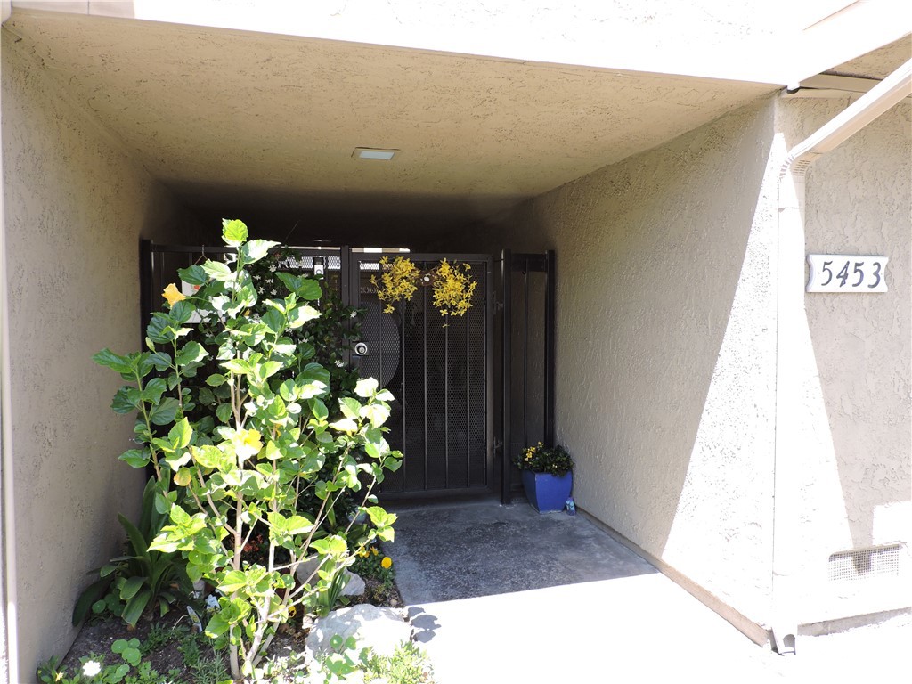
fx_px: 632
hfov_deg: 71.6
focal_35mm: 24
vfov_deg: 56.8
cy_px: 342
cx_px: 456
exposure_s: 1/160
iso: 100
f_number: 3
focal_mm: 4.3
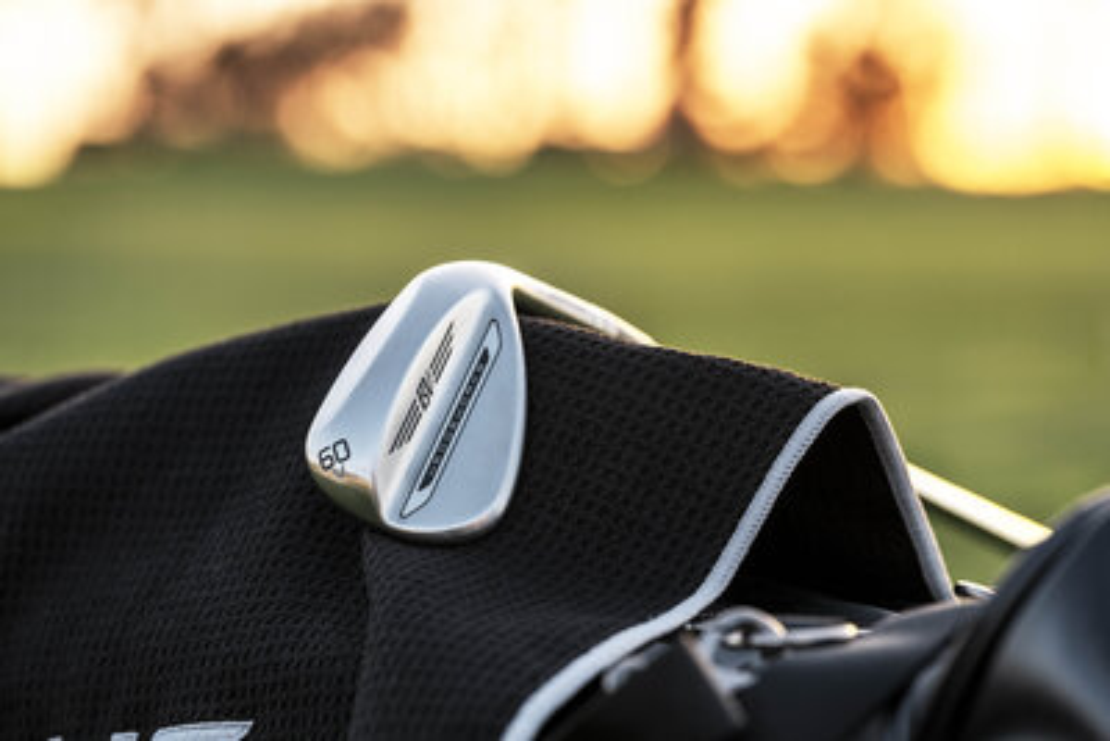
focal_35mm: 100
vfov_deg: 13.7
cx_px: 555
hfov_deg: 20.4
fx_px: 3084
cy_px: 370
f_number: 4
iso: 200
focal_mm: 100
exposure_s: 1/250
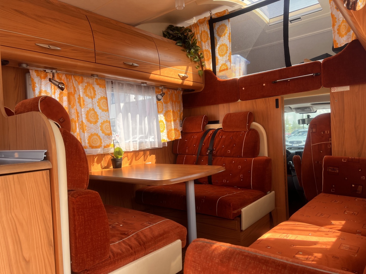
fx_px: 275
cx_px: 183
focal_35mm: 26
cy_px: 137
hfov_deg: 67.3
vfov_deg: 53.1
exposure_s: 1/245
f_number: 1.5
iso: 40
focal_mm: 5.7
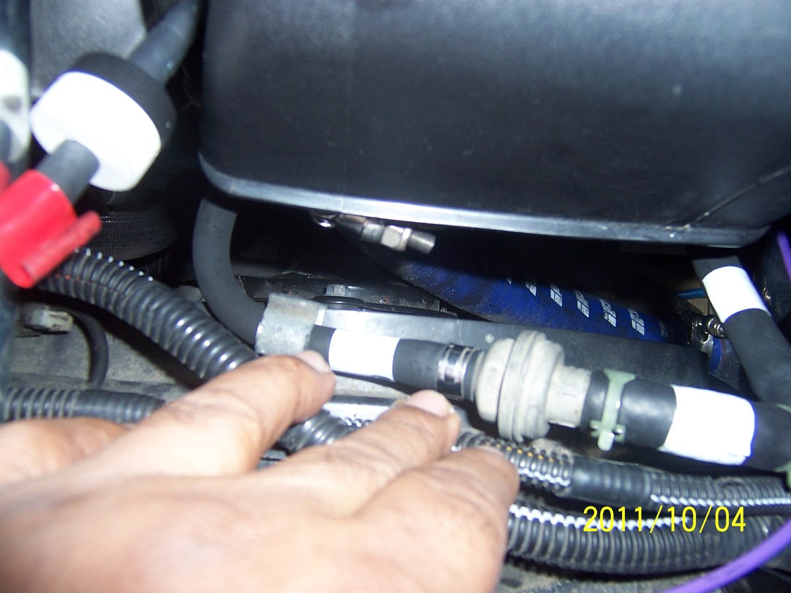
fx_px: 754
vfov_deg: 42.9
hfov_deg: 55.4
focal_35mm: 33
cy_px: 296
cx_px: 396
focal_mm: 5.5
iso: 80
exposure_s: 1/60
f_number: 2.8
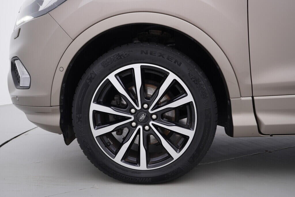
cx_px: 148
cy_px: 98
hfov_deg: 53.1
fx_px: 295
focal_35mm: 36
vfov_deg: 36.9
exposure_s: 1/60
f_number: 4
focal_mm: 24
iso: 125
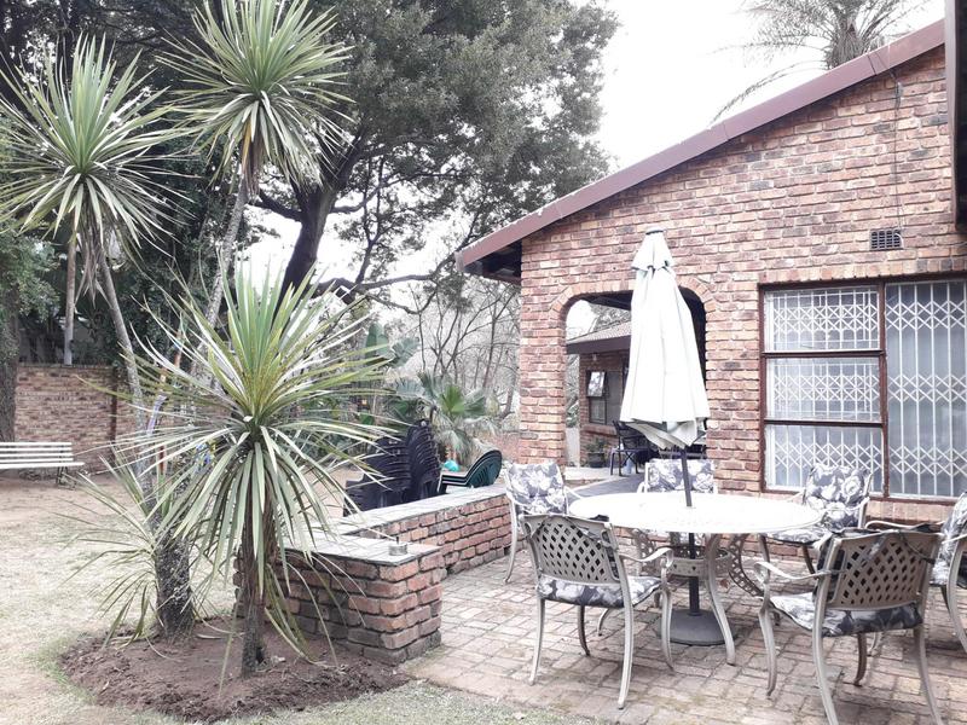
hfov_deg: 65.3
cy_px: 362
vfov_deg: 51.4
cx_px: 484
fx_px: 754
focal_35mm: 27
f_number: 1.9
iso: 40
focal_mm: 3.6
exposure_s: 1/107
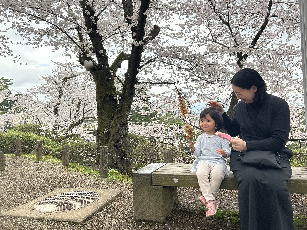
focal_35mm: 26
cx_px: 154
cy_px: 115
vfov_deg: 53.1
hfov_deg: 67.3
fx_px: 231
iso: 50
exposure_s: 1/639
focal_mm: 5.7
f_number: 1.5
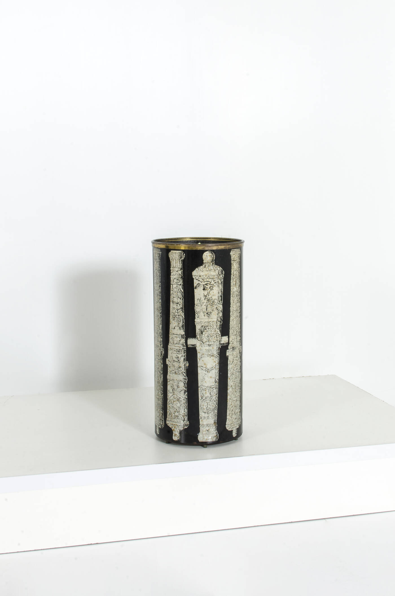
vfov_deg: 37.9
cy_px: 298
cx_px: 198
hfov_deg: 25.6
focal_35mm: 52
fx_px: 868
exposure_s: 1/160
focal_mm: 35
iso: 100
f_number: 18
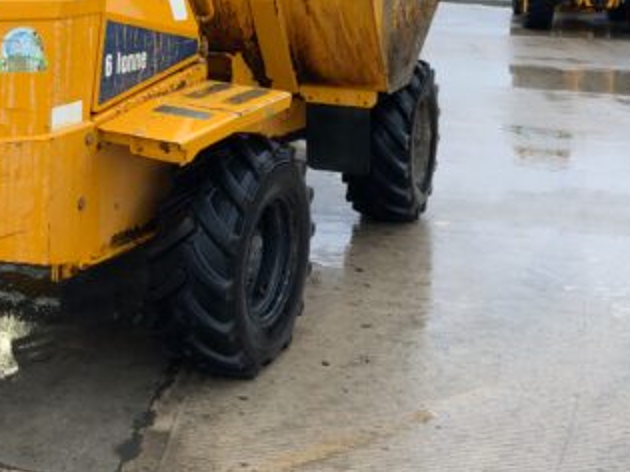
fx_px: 1073
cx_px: 194
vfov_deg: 23.7
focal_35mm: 59
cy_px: -4
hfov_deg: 32.4
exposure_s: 1/60
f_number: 1.8
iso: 50
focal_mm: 3
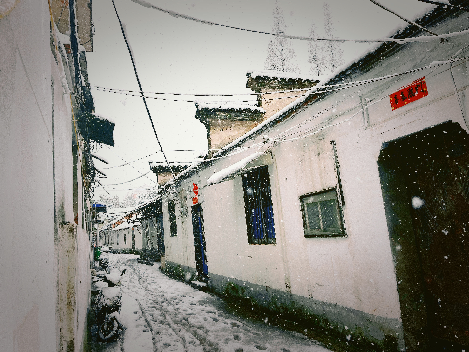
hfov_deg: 67.3
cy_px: 176
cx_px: 234
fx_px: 352
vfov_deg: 53.1
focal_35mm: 26
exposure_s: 1/513
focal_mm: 5.1
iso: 50
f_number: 1.6
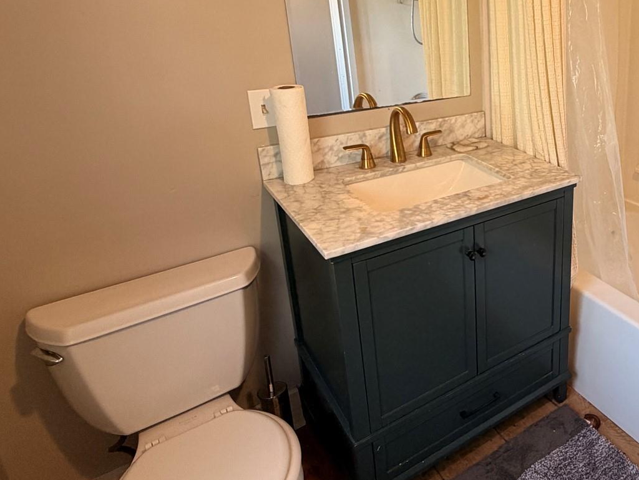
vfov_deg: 48.5
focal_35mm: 28
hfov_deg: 56.1
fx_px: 517
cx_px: 559
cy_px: 144
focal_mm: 2.22
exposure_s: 1/60
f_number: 2.2
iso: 200
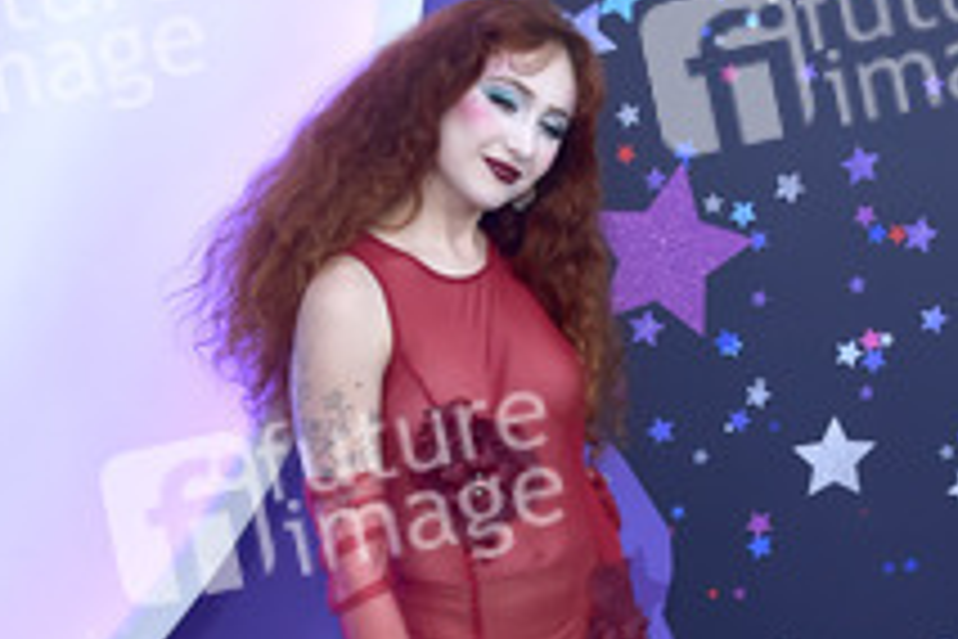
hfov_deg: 31.4
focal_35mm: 64
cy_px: 724
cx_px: 466
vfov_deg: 20.2
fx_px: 1703
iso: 500
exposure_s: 1/250
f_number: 6.3
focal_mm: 34
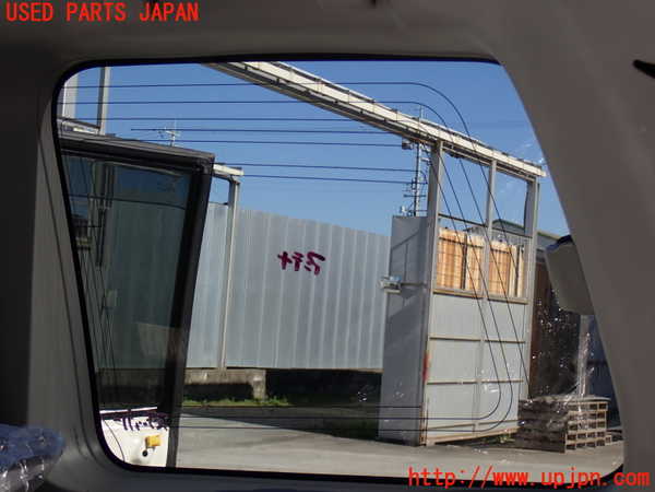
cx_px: 328
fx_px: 1173
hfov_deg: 31.2
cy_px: 246
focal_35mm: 62
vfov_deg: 23.7
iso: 100
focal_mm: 11.09
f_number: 5
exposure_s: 1/200
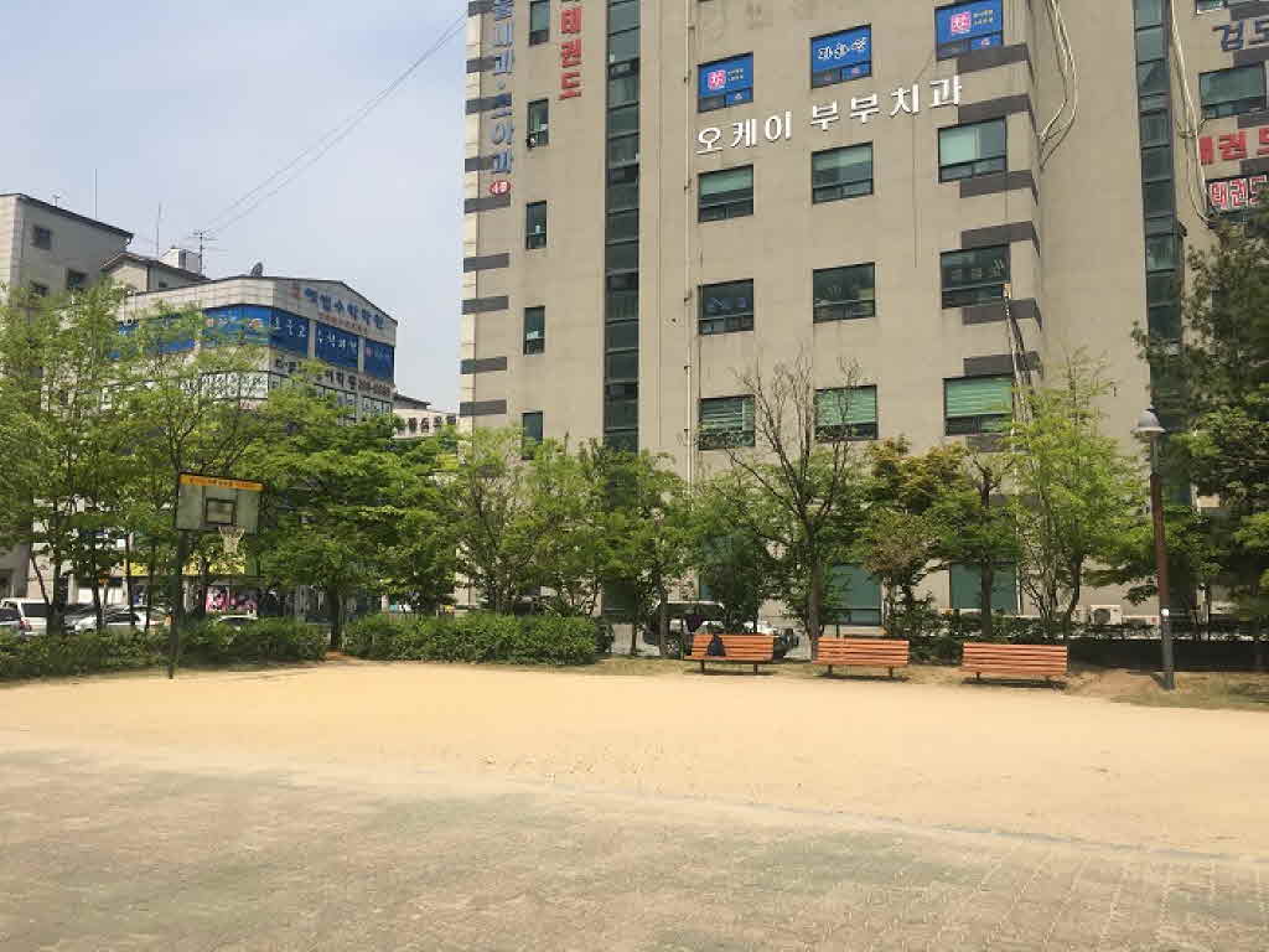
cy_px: 476
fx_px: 1063
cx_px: 634
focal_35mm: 29
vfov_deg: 48.2
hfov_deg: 61.7
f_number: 2.2
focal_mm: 4.15
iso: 25
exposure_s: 1/2262
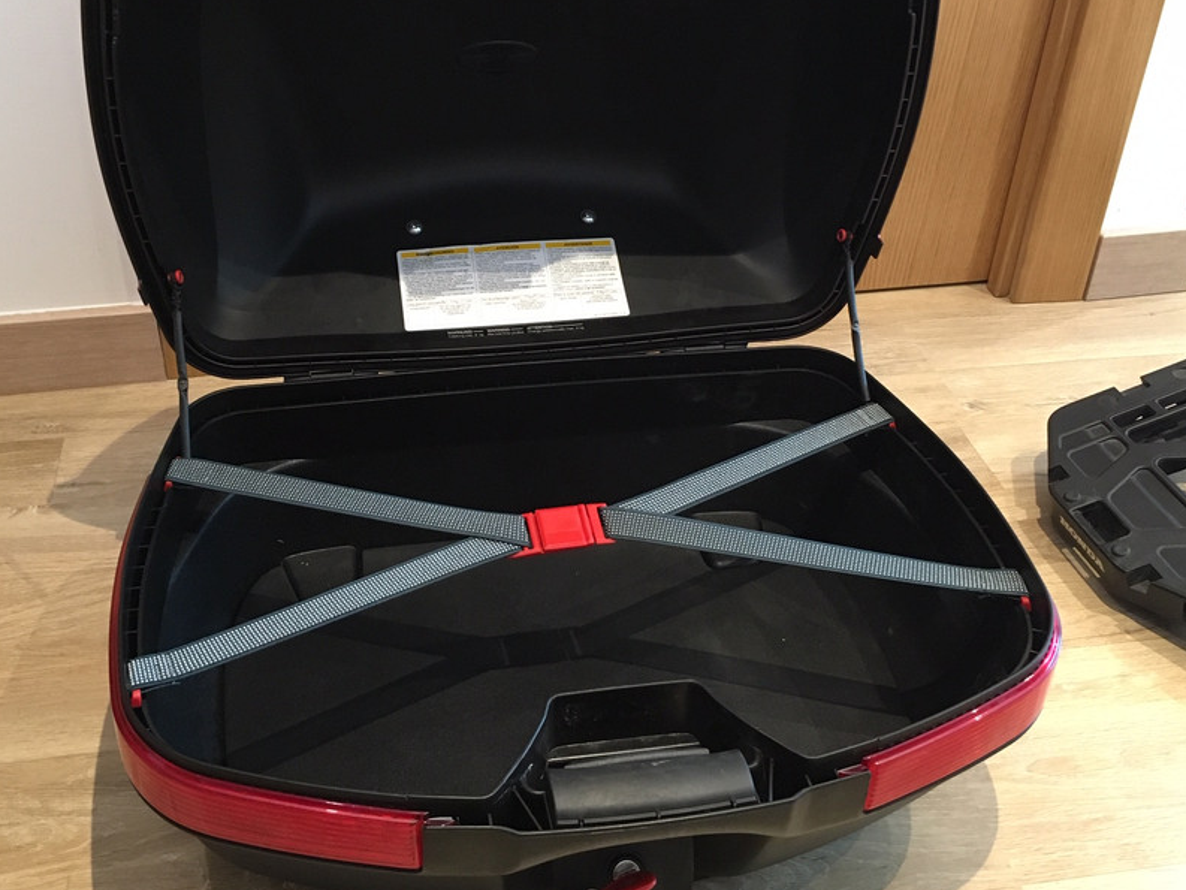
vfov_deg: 36.7
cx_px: 530
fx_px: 1336
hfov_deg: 47.8
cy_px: 362
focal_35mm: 39
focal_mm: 4.15
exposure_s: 1/20
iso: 200
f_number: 2.2
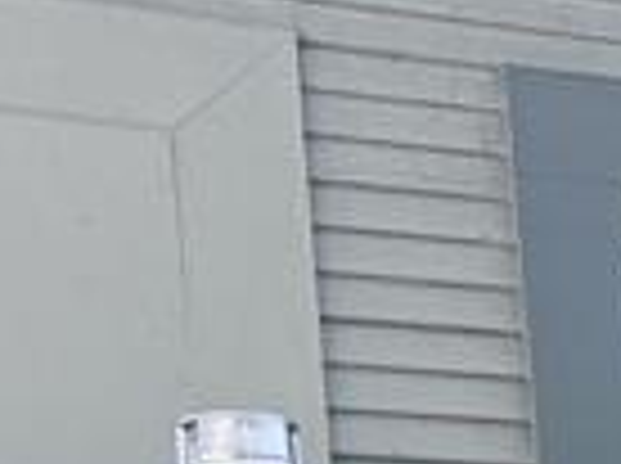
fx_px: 3456
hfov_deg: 8.6
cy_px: 1032
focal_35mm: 193
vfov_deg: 7.3
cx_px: 1868
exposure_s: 1/1196
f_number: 1.5
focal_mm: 5.7
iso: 50
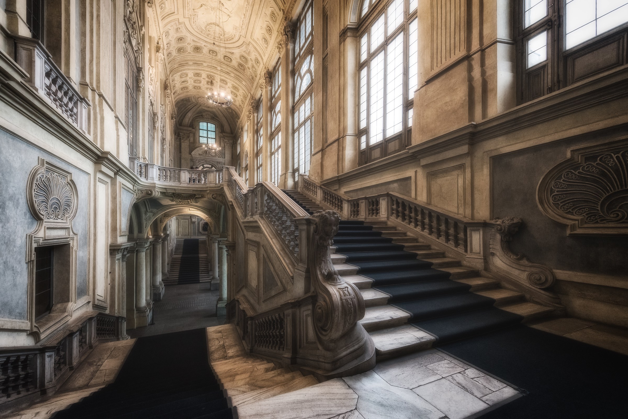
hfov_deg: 104.2
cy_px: 210
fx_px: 244
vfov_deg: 81.3
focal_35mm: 14
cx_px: 314
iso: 4000
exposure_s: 1/100
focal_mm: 14
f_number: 4
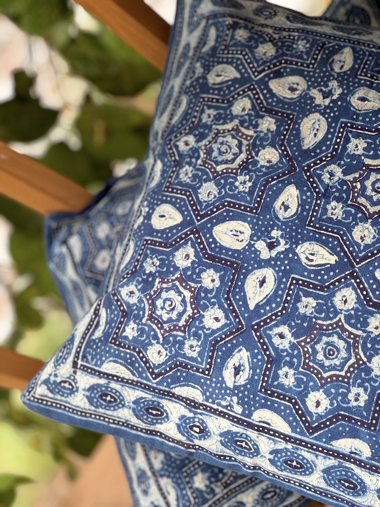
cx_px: 190
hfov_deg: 19.1
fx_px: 1127
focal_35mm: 77
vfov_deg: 25.3
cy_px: 254
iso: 125
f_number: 2.8
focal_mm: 9
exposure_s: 1/99
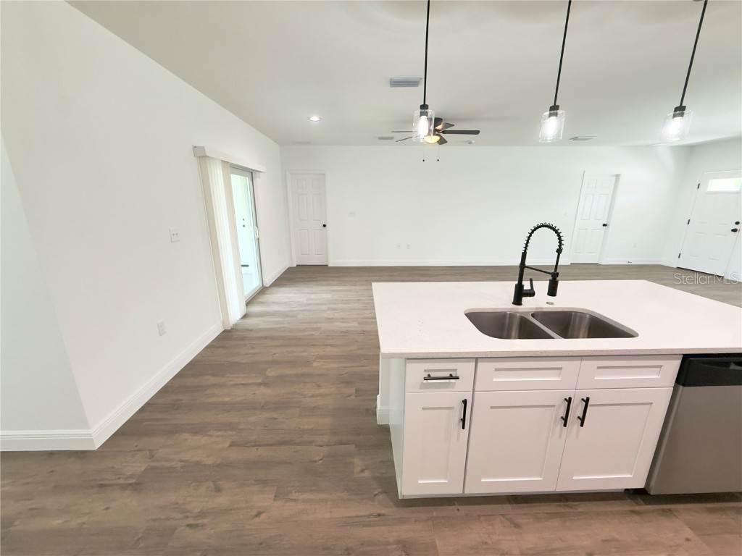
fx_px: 300
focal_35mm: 14
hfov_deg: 102.1
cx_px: 371
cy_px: 278
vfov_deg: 85.7
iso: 250
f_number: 2.2
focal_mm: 2.22
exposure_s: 1/120
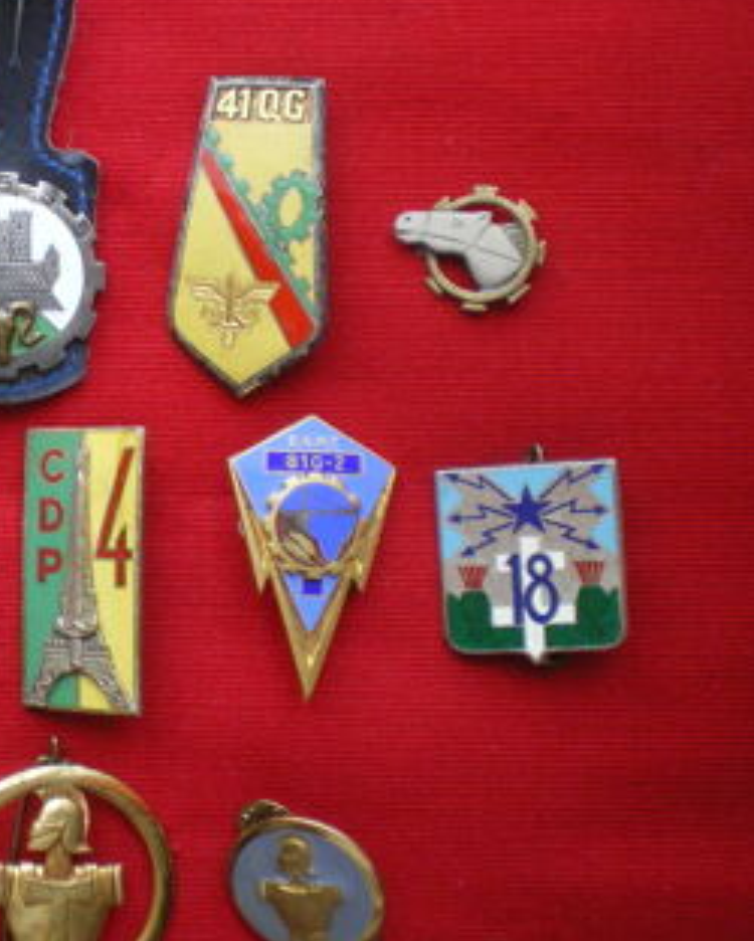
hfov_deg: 25.7
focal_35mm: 57
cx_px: 48
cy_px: 522
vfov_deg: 33.0
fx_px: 1588
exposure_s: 1/50
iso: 200
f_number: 3.1
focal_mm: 6.3
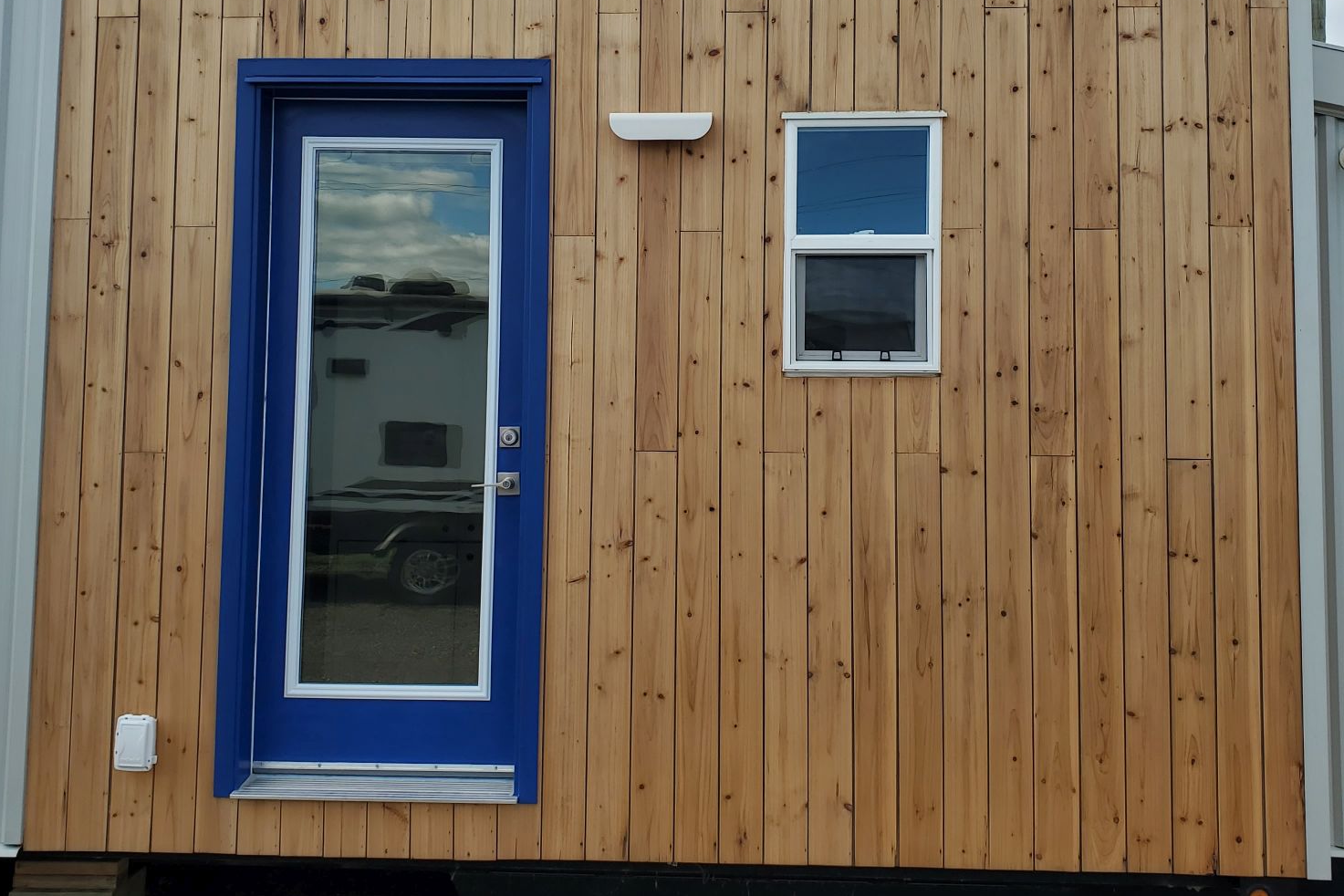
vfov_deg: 35.9
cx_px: 655
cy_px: 380
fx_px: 1381
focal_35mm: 37
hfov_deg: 51.9
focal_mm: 4.3
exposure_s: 1/1114
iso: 50
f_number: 2.4
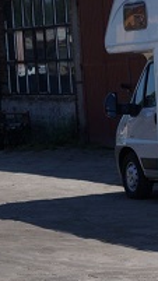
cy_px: 327
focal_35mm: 140
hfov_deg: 7.5
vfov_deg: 14.9
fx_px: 1043
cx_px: 482
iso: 100
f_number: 8
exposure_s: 1/250
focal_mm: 20
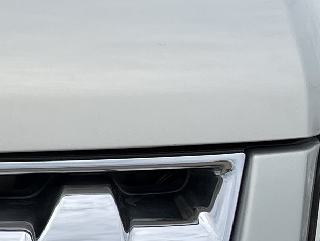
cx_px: -308
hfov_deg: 11.1
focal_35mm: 163
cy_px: 146
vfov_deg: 9.1
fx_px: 1507
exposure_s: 1/8547
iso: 32
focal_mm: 5.1
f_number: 1.6
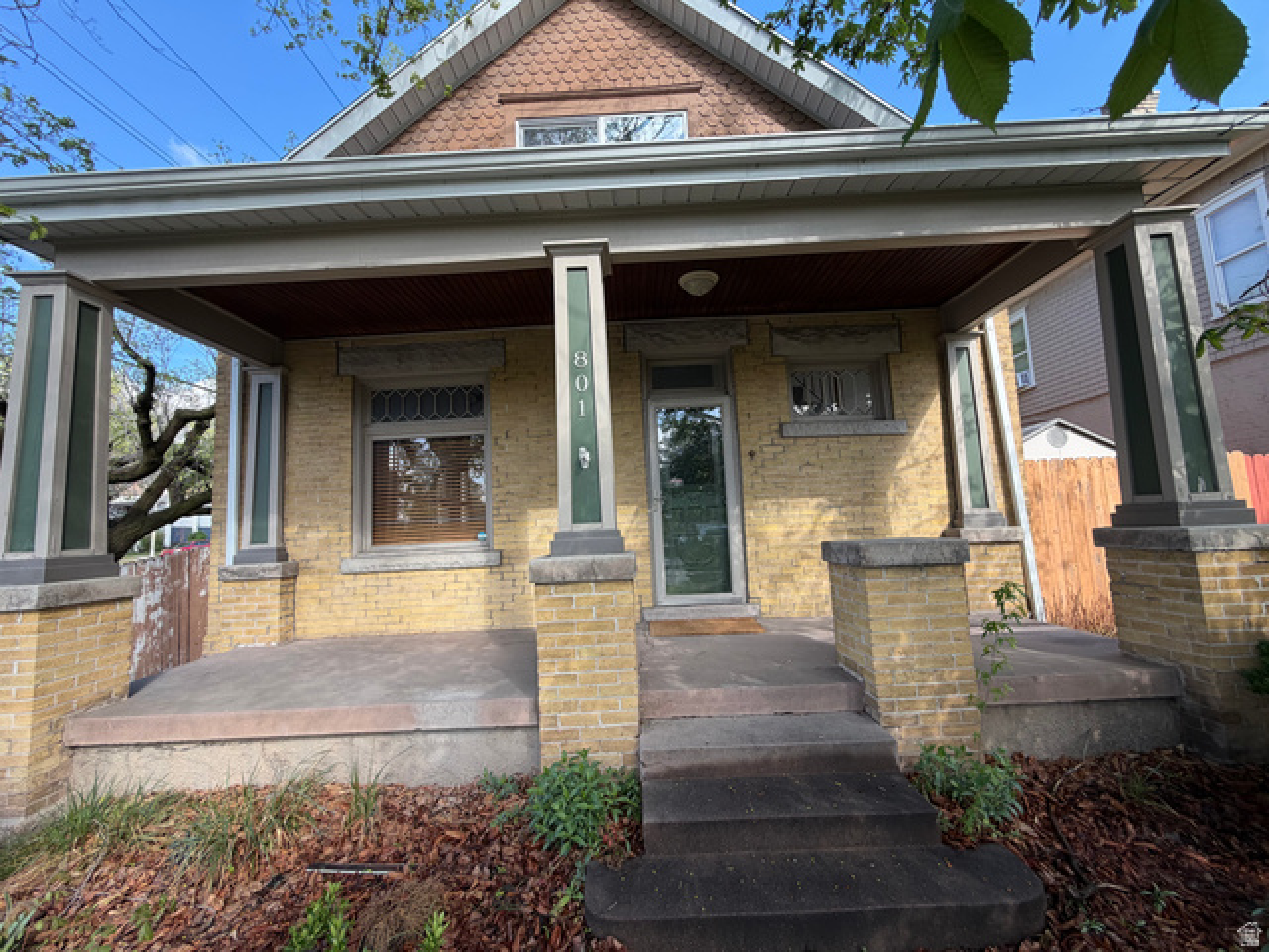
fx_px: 513
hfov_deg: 102.1
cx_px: 634
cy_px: 476
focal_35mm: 14
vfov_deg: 85.7
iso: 40
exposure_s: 1/218
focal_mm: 2.22
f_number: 2.2
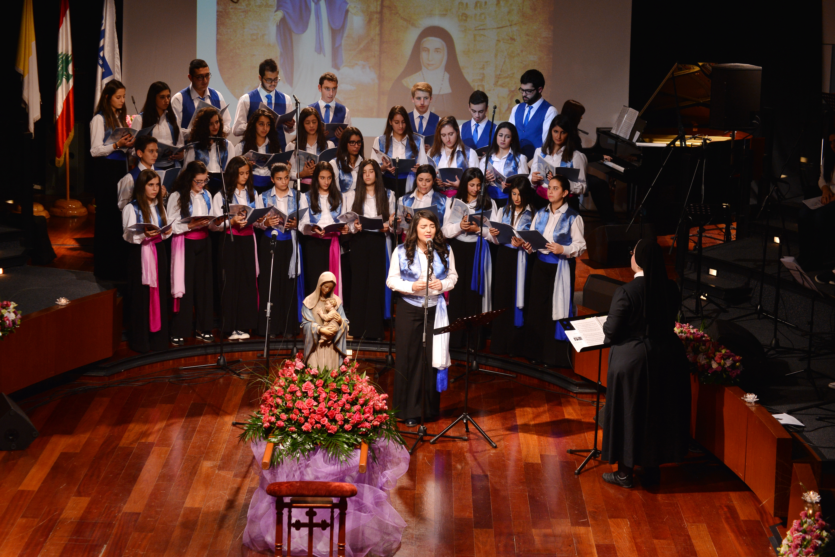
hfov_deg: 23.9
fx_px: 1972
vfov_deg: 16.1
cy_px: 278
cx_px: 418
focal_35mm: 85
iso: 800
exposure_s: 1/100
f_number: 7.1
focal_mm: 85
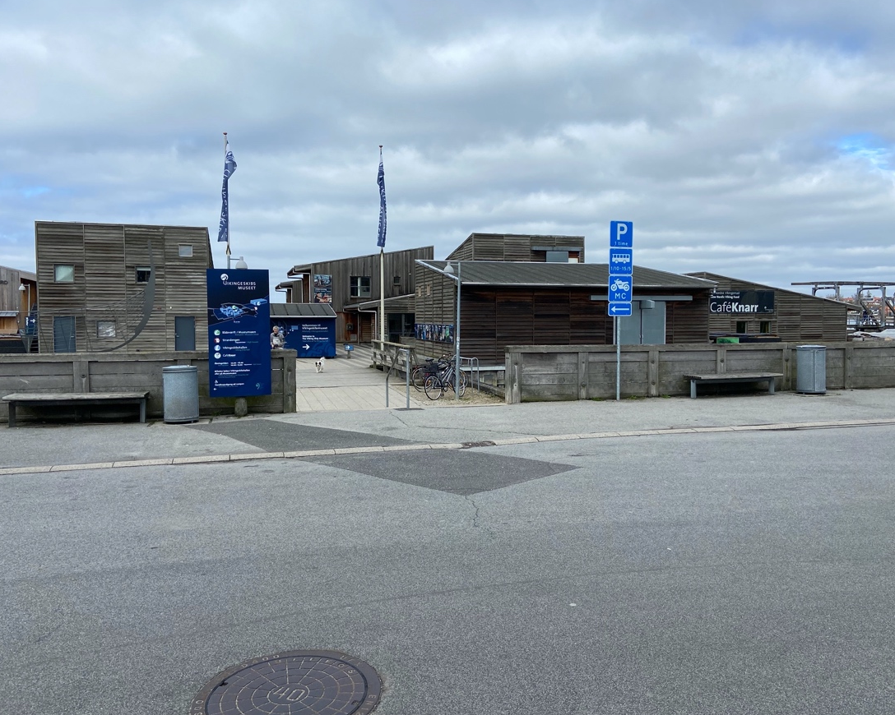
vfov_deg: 51.5
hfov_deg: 62.2
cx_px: 471
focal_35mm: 28
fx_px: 742
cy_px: 358
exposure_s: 1/2688
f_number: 1.8
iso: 32
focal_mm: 4.25
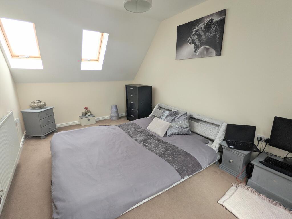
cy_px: 110
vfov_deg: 78.1
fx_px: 135
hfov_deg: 94.5
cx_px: 146
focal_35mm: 16
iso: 55
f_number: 2.2
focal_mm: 2.22
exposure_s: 1/76.1
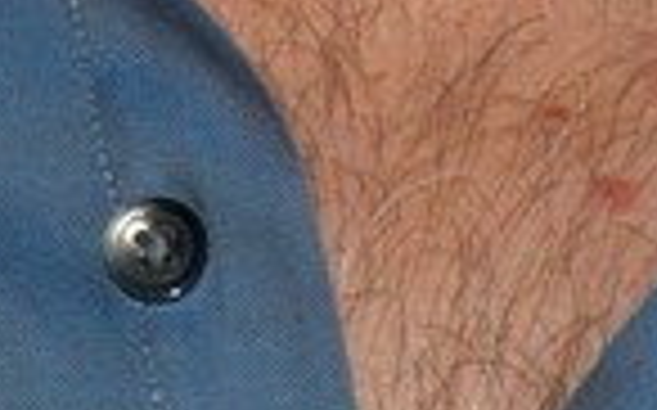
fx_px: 23313
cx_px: 608
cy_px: -1196
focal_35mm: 1303
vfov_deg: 1.0
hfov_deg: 1.6
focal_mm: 122
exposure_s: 1/180
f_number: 5.6
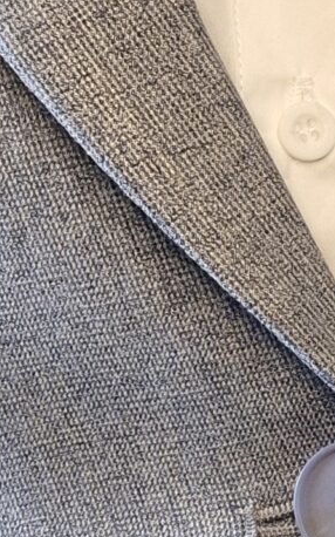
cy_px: 409
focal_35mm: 148
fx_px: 2163
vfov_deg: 14.1
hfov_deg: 8.6
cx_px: 521
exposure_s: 1/50
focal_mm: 3.3
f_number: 2.2
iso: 200
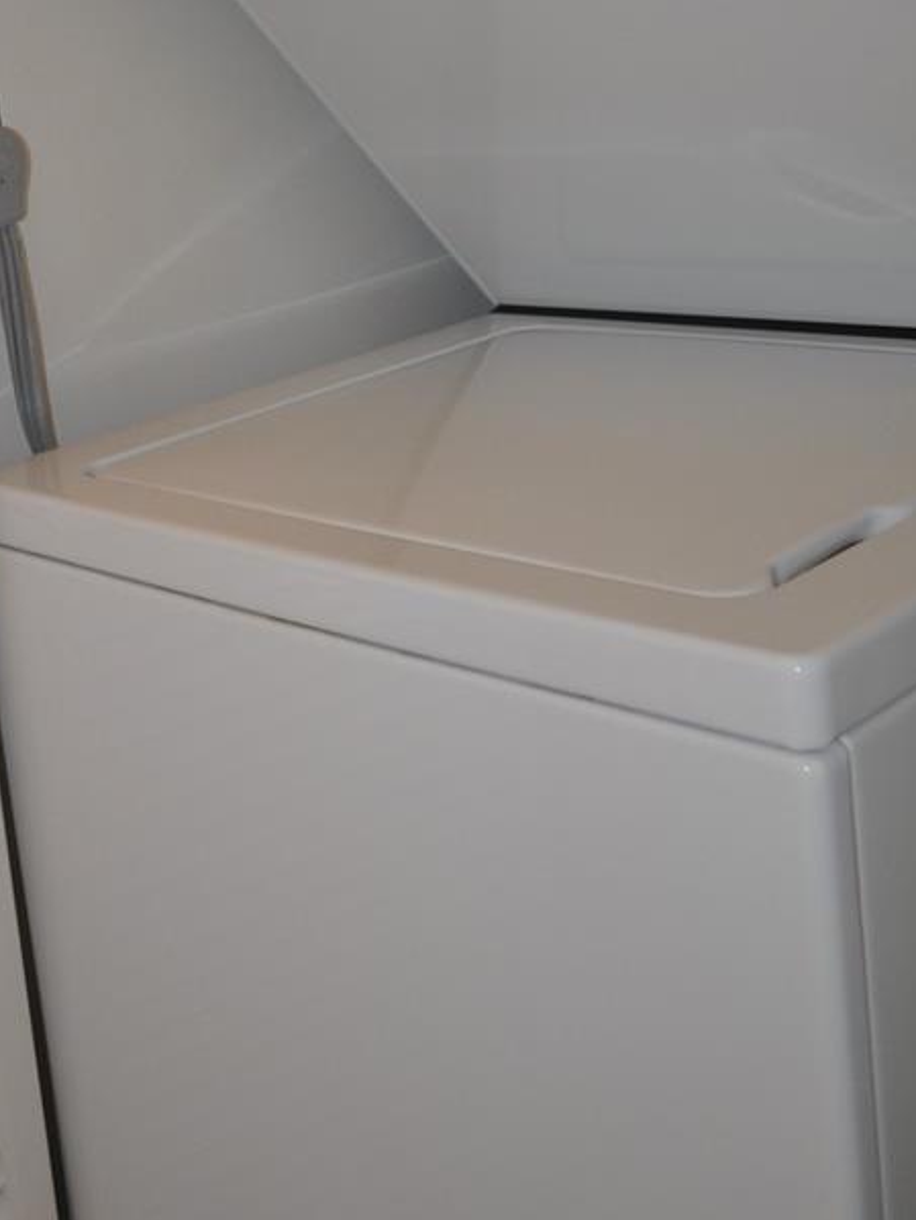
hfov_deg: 27.3
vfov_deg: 34.9
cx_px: 141
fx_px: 1833
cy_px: 143
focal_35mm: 52
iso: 450
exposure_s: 1/80
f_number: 3.5
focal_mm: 18
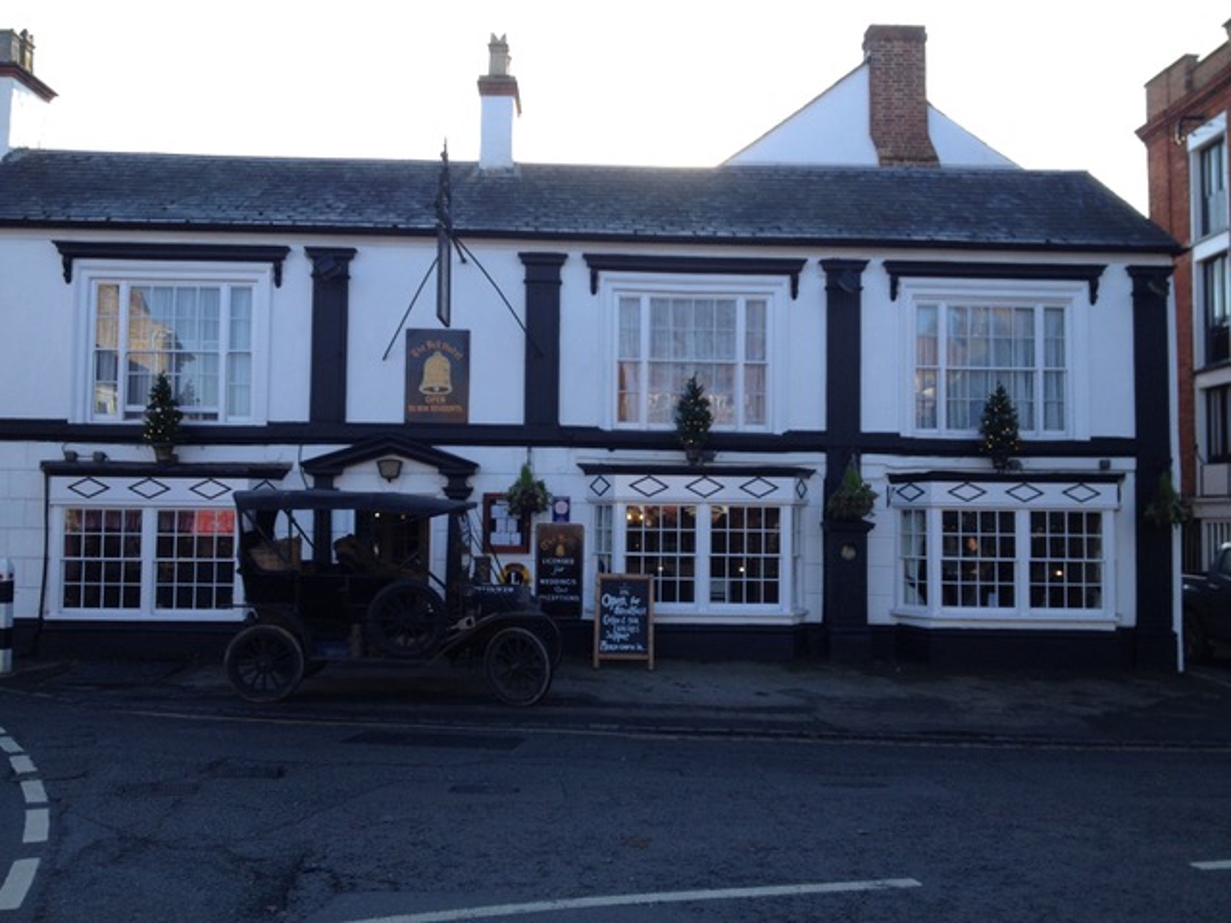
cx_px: 616
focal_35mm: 35
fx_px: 1245
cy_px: 462
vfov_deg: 40.7
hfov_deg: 52.6
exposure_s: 1/341
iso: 50
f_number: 2.4
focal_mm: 4.28
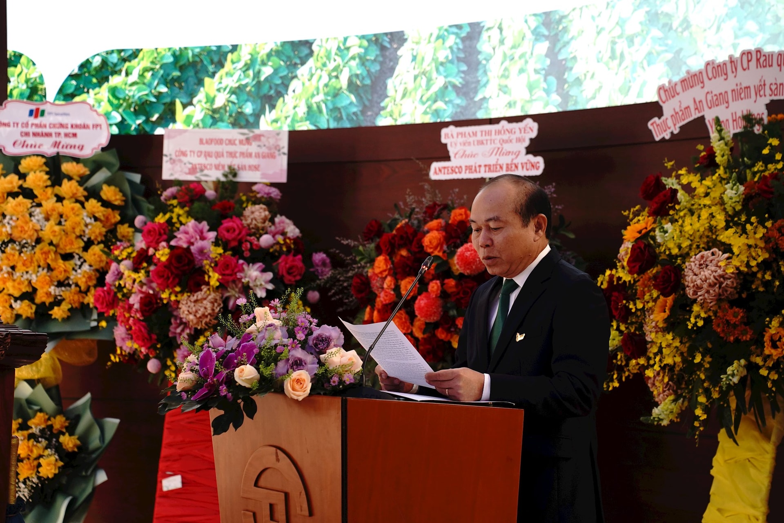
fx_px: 1633
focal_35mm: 75
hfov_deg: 27.0
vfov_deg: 18.2
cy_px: 262
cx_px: 392
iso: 1600
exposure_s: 1/250
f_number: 4.5
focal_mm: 75
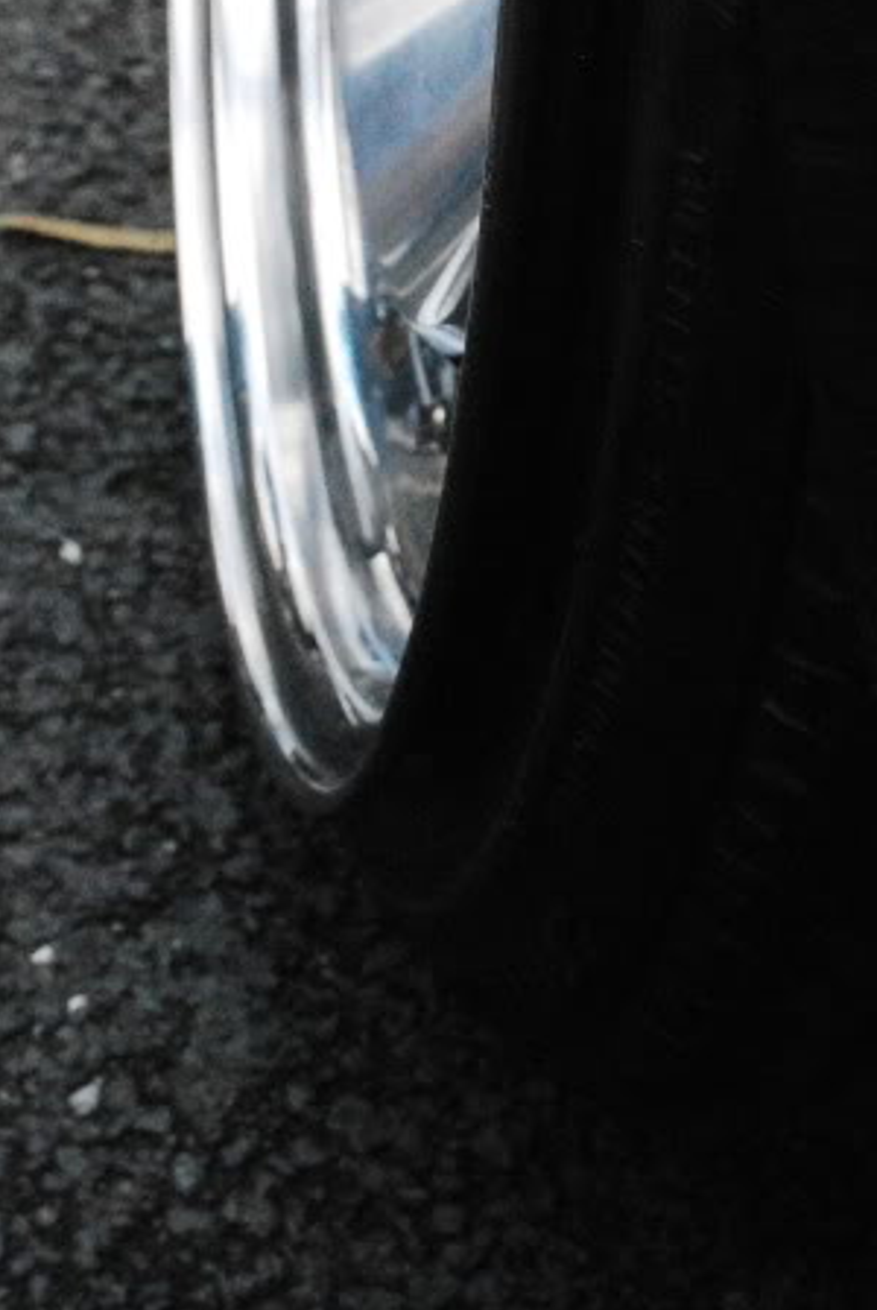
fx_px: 3242
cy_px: 238
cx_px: 522
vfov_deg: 22.5
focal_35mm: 89
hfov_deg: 15.4
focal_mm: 26
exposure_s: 1/320
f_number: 8
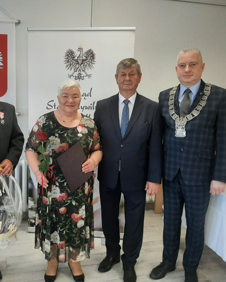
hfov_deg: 41.4
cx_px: 66
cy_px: 141
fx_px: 293
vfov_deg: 51.5
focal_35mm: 35
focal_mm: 3.93
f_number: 1.7
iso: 80
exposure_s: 1/50
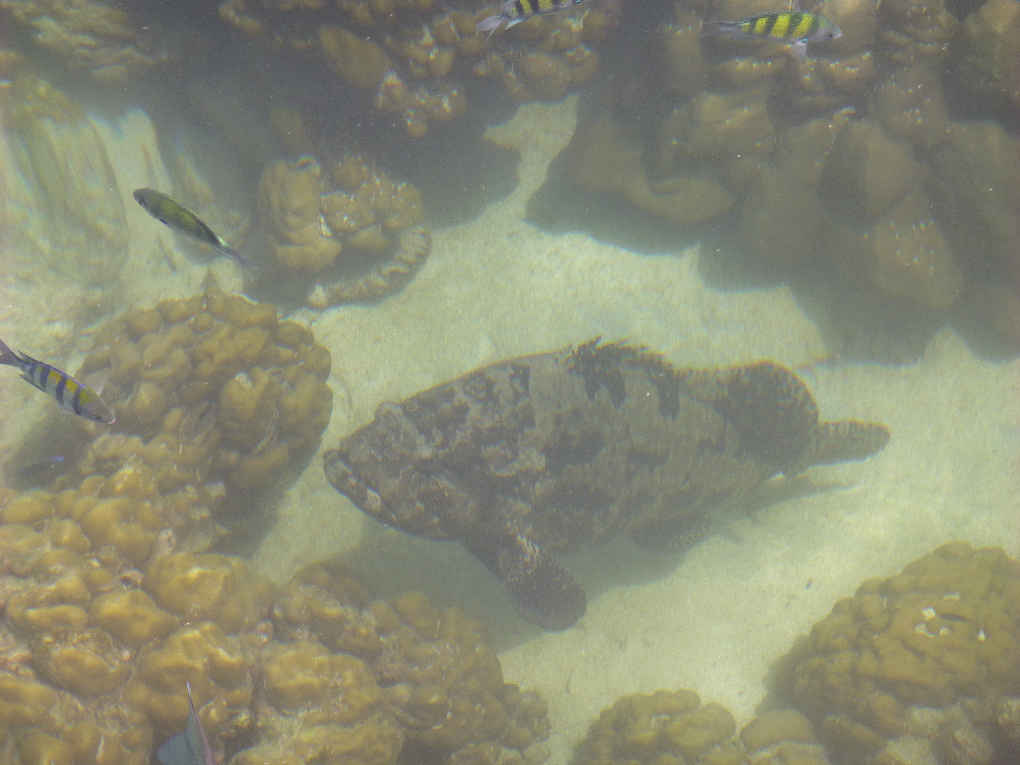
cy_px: 382
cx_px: 510
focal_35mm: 214
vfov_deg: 6.9
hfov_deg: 9.2
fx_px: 6306
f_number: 5.6
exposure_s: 1/200
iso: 100
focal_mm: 38.2
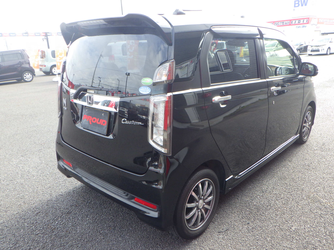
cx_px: 167
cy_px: 125
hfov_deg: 63.4
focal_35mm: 28
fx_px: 270
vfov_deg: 49.7
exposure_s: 1/160
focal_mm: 5
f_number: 4.2
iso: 125
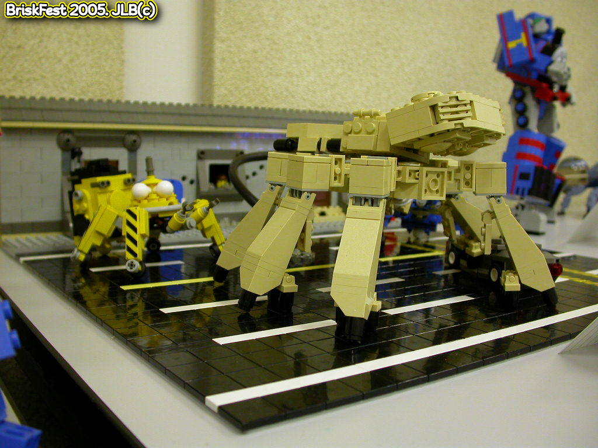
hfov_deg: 49.0
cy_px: 224
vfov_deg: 37.7
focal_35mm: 38
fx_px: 656
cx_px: 299
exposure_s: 1/16.8
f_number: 2.6
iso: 100
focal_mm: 7.85
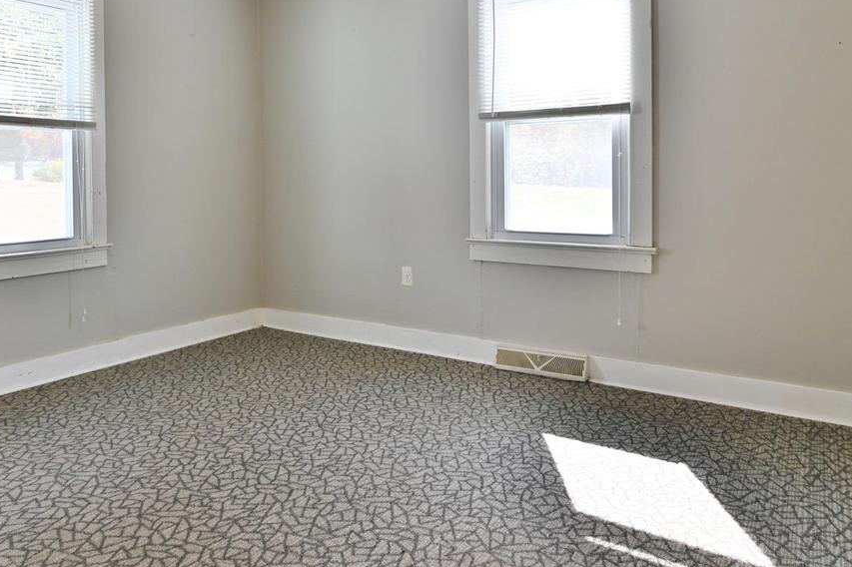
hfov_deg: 65.8
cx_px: 292
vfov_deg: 47.1
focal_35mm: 27
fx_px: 639
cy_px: 185
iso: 250
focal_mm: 16
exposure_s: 1/100
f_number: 5
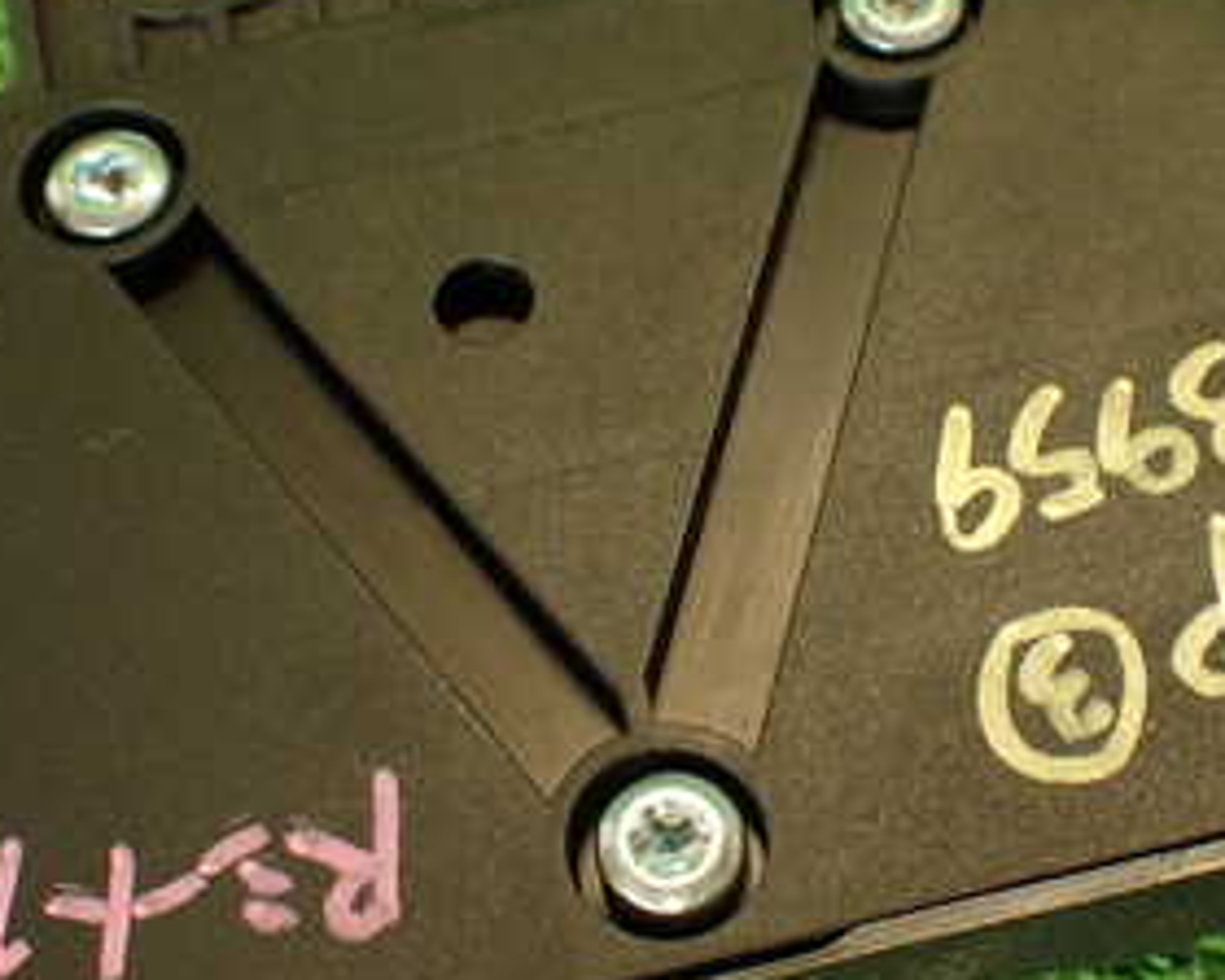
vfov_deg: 22.8
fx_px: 2429
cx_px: 617
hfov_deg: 28.3
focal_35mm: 67
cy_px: 503
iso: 200
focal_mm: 5.79
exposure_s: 1/30
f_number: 2.4
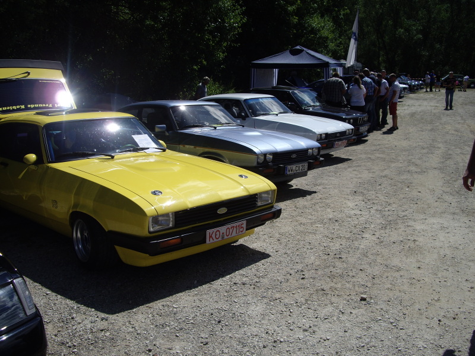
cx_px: 238
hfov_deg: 49.0
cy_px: 178
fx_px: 521
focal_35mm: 38
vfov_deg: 37.7
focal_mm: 7.9
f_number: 5.6
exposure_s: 1/640
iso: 50
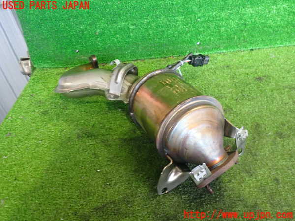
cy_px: 110
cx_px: 148
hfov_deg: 60.0
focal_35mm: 30
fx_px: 256
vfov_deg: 46.8
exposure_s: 1/30
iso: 320
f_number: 2.3
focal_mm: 5.4
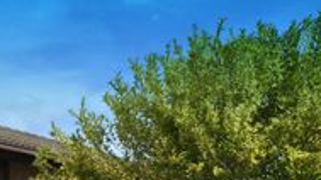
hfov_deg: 25.4
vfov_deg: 14.6
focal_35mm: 78
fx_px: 663
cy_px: 249
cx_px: -25
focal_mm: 20
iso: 200
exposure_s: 1/200
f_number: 16
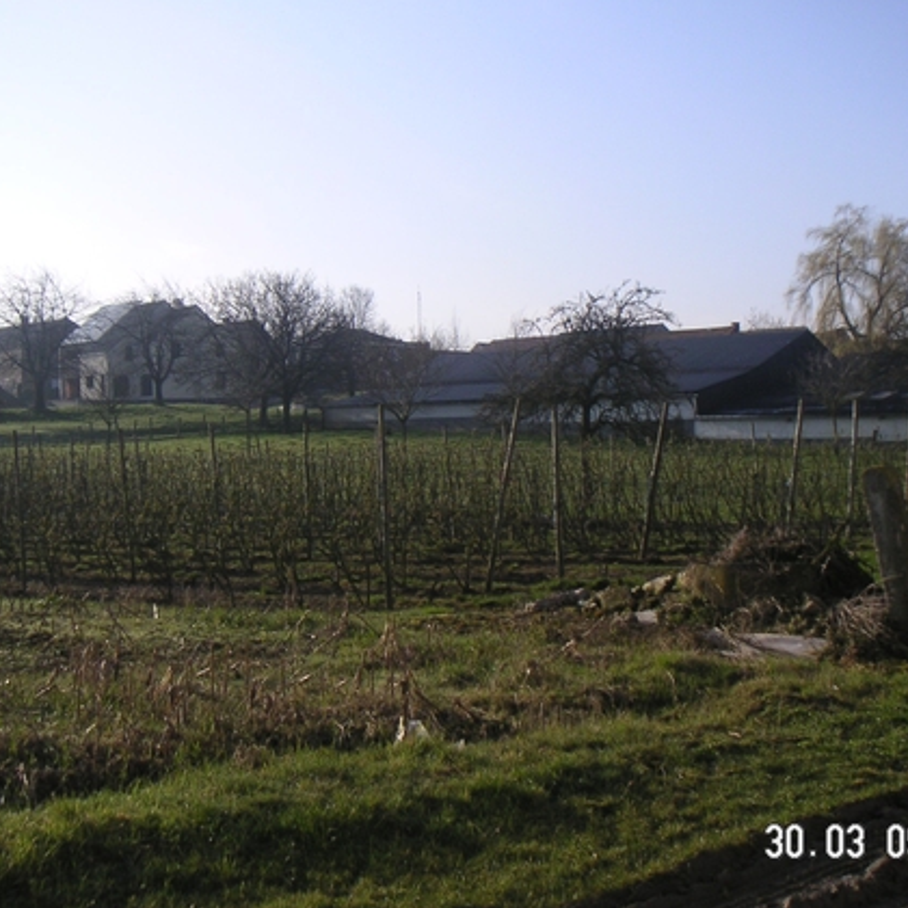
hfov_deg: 35.3
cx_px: 426
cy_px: 450
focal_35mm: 48
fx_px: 1424
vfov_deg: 35.4
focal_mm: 6
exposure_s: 1/750
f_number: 2.8
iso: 50
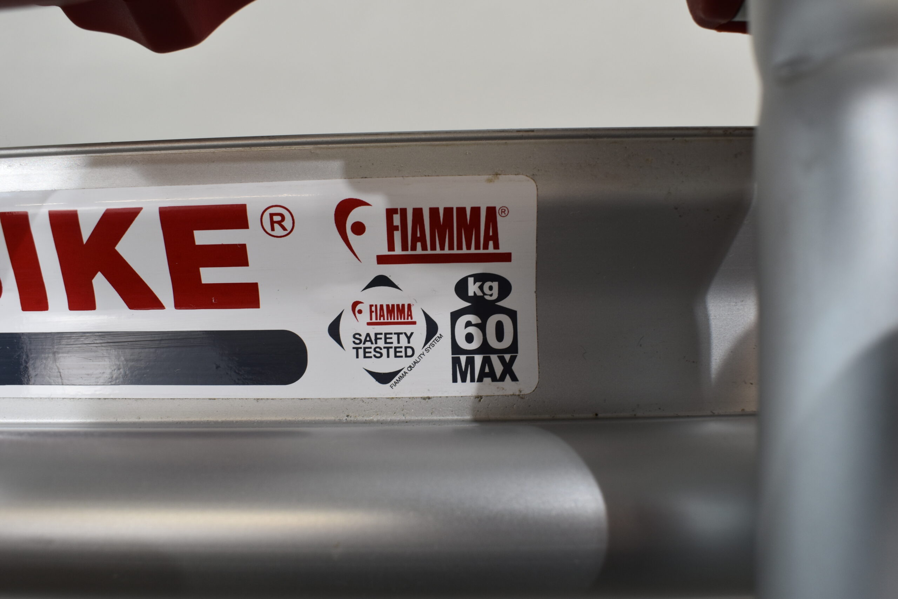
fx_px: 786
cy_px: 300
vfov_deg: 41.7
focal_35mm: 32
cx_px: 449
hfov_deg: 59.5
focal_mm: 21
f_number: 8
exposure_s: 1/60
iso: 400
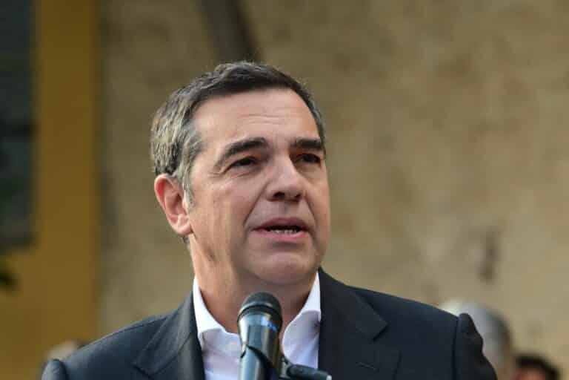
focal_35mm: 300
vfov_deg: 4.6
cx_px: 284
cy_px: 190
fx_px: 4741
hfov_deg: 6.9
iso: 800
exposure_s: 1/500
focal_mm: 200
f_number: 5.6
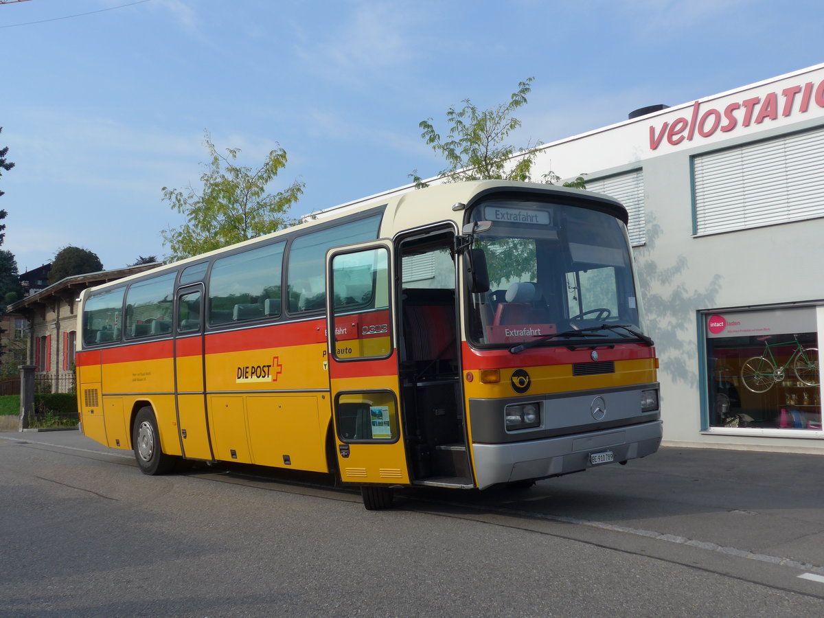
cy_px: 309
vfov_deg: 39.7
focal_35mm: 36
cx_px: 412
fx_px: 857
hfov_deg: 51.4
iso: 80
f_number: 2.8
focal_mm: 7.5
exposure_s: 1/1600
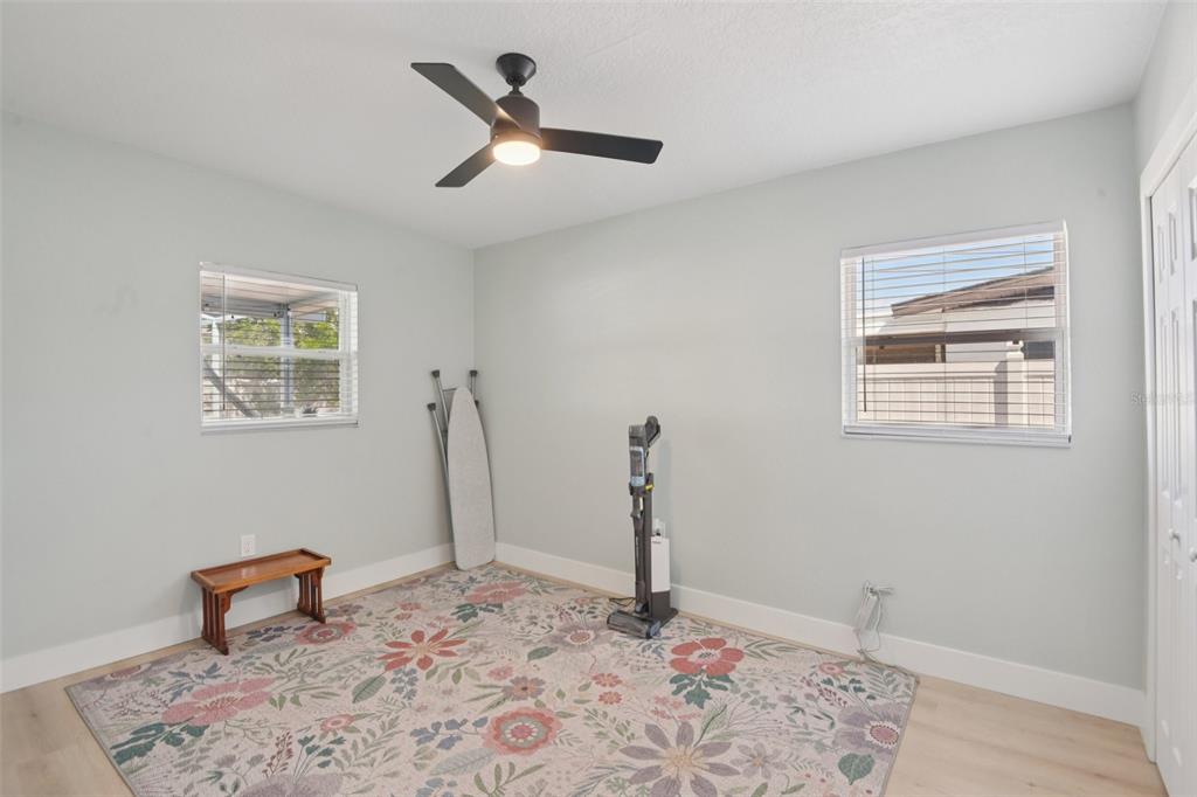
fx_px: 532
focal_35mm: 16
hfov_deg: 96.8
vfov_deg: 73.7
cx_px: 598
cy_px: 398
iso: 400
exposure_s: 1/6
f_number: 8
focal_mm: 16
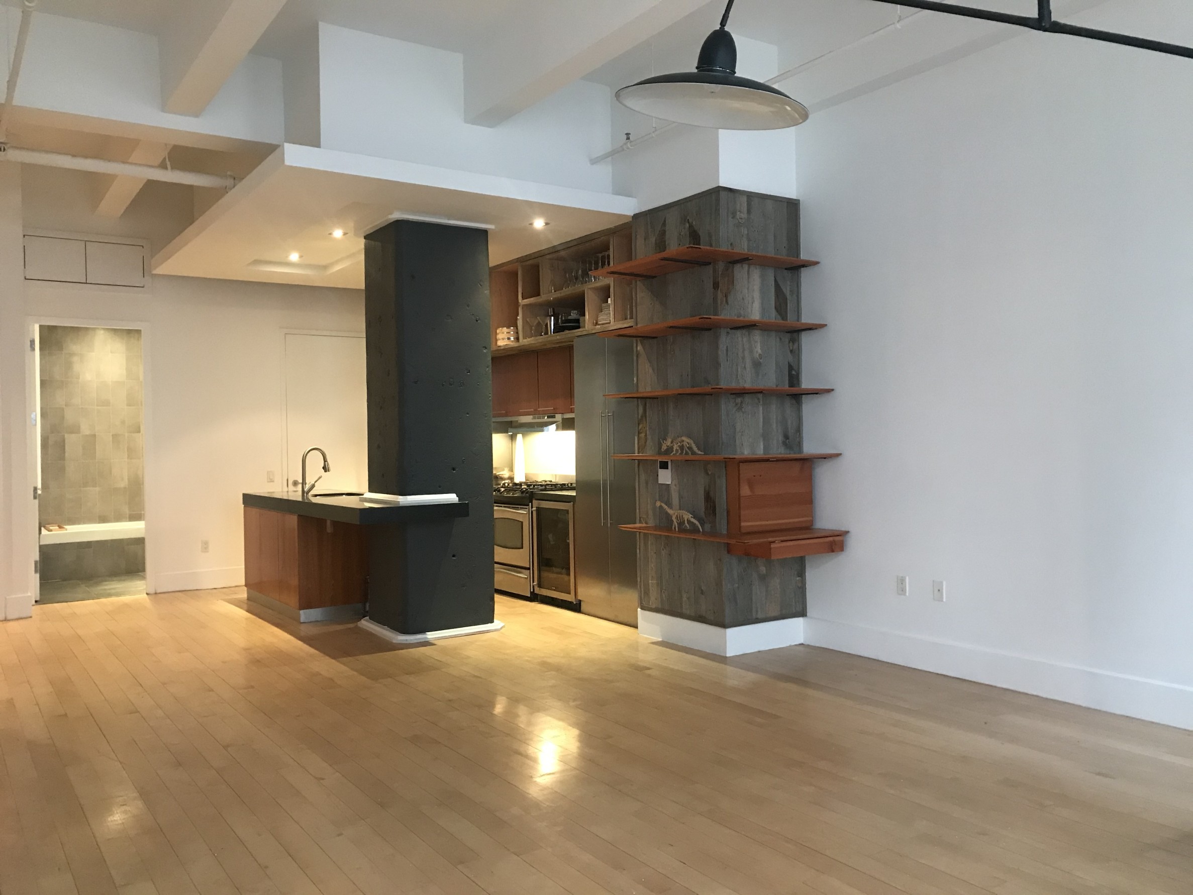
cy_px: 448
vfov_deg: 49.8
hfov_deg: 63.4
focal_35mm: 28
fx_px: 965
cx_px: 596
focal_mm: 3.99
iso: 100
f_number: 1.8
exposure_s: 1/12
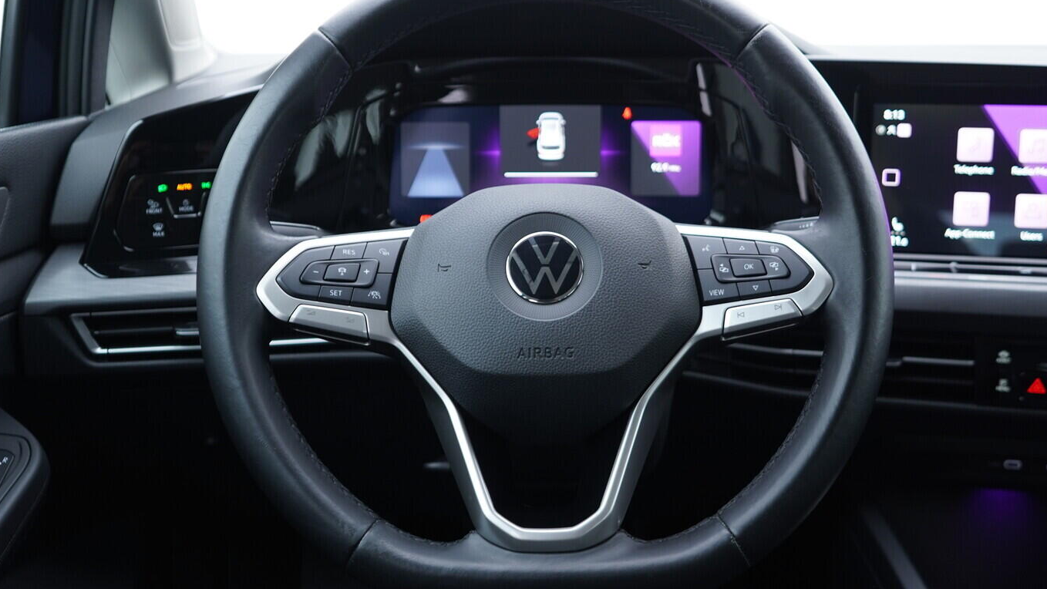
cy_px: 281
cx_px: 546
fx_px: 1111
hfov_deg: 50.5
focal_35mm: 40
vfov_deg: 29.7
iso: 250
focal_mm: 24
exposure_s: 1/40
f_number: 2.8
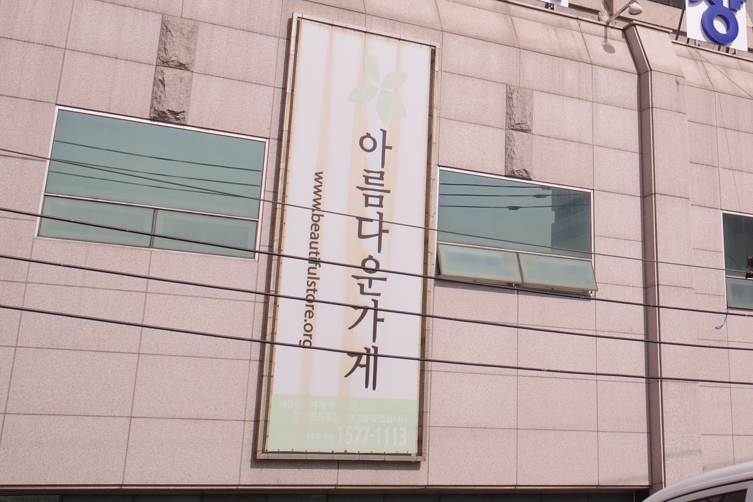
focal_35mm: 64
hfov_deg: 29.6
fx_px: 1339
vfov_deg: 20.2
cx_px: 728
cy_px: -68
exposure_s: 1/1250
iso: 200
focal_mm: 18.3
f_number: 5.6
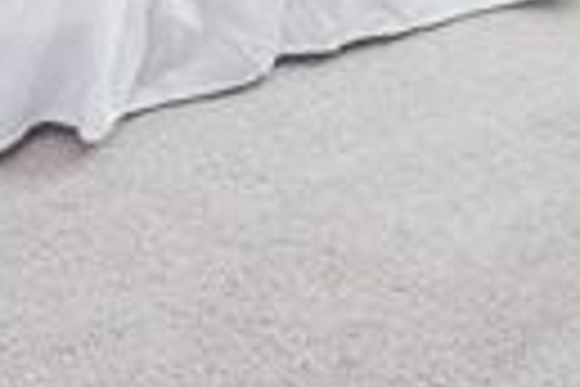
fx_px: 1498
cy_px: -628
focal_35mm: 93
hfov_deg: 21.9
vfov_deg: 11.4
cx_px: 241
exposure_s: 1/20
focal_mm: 17
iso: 1000
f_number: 14
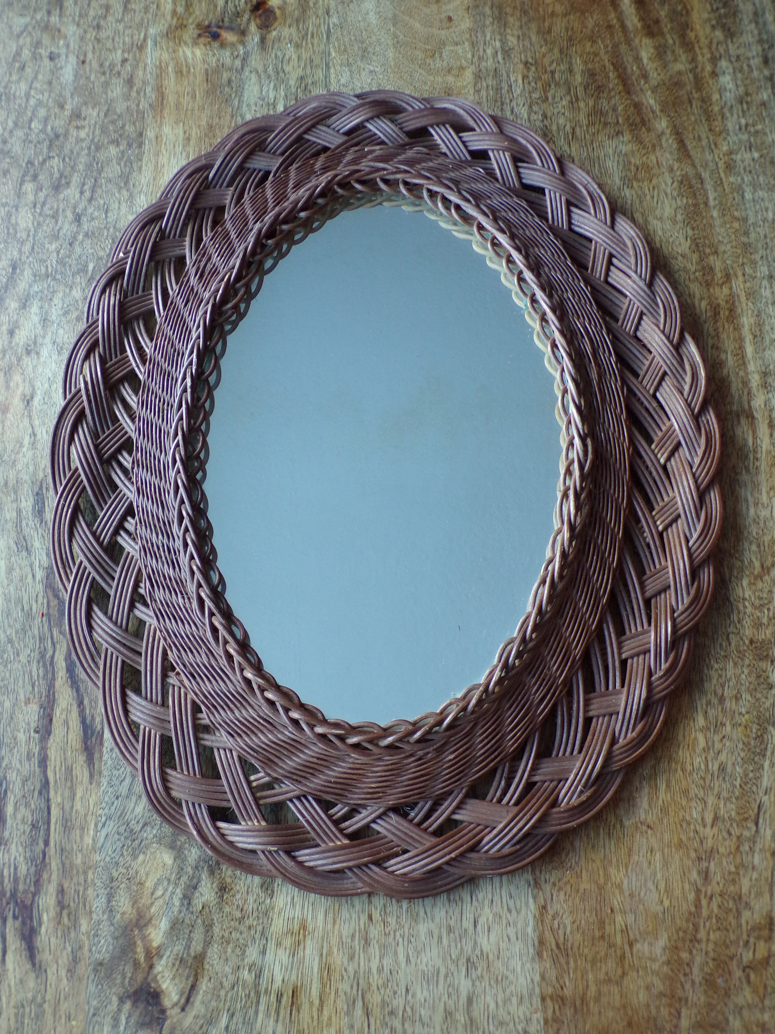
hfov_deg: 44.2
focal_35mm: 32
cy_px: 517
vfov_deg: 56.8
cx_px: 388
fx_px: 955
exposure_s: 1/28
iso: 200
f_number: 3.2
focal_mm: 5.8
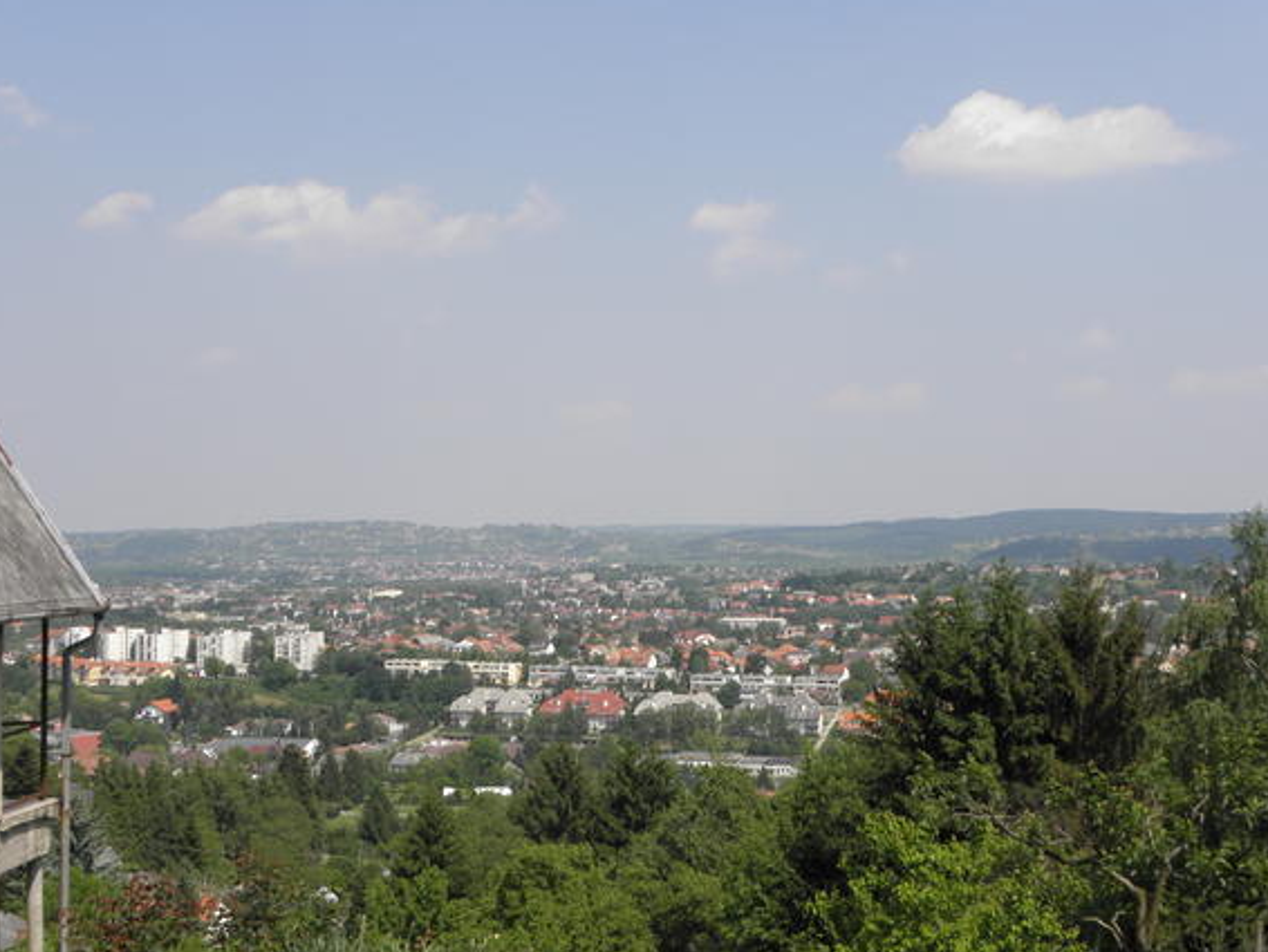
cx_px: 632
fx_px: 1906
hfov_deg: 36.8
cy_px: 508
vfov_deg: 28.0
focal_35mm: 52
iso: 64
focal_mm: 8.19
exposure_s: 1/250
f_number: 5.6
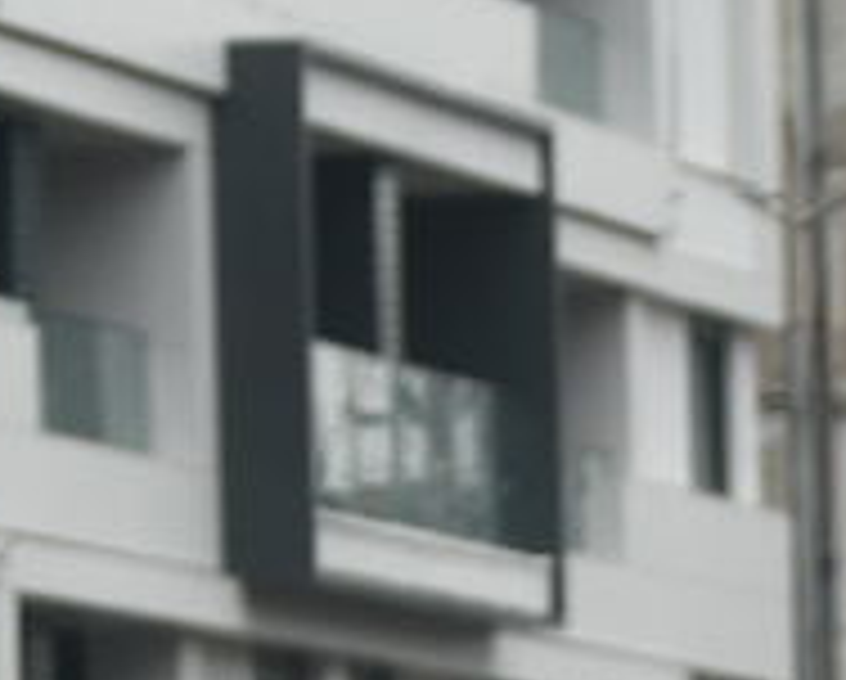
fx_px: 14169
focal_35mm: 565
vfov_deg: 2.7
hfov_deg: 3.4
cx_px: 1562
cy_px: 1873
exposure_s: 1/200
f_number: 2.8
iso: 400
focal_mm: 70
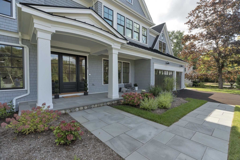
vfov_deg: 73.7
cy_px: 80
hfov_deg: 96.7
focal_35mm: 16
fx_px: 107
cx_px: 120
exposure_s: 1/60
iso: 320
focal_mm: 16
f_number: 11
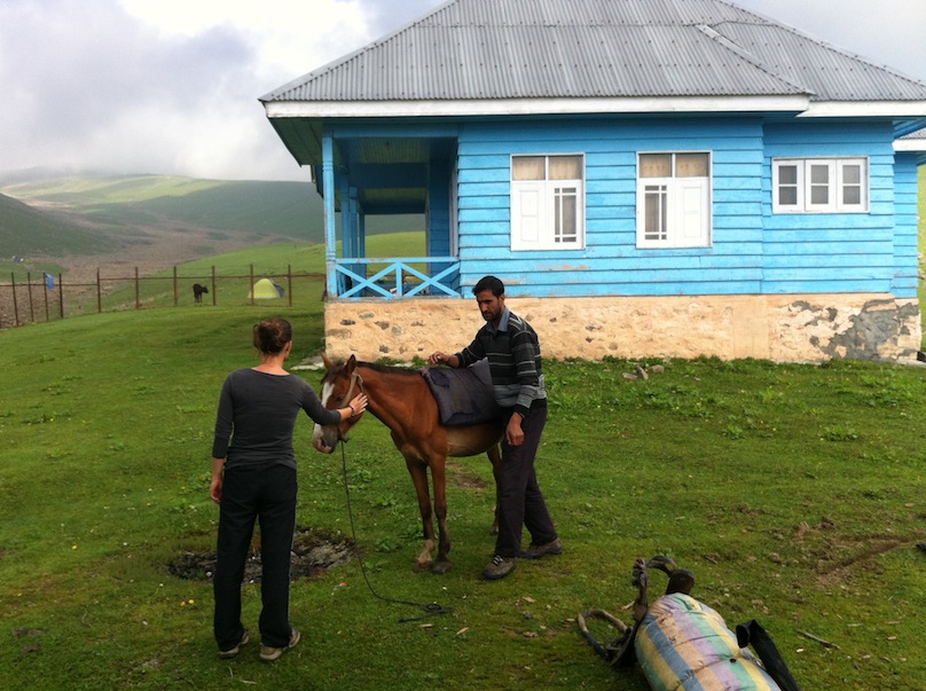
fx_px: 1041
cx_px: 415
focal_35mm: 39
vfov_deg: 36.7
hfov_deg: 47.9
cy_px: 366
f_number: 2.8
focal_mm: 3.85
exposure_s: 1/754
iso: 80
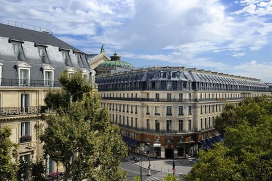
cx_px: 136
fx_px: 302
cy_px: 90
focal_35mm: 40
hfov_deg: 48.5
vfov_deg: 33.4
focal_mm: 40
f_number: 11
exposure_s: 1/160
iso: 200
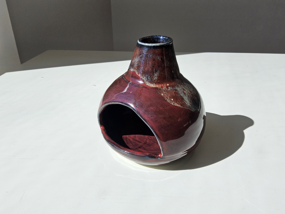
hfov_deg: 73.9
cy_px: 107
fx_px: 189
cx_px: 142
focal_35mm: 23
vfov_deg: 58.9
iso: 32
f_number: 2
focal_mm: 3.08
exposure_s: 1/137
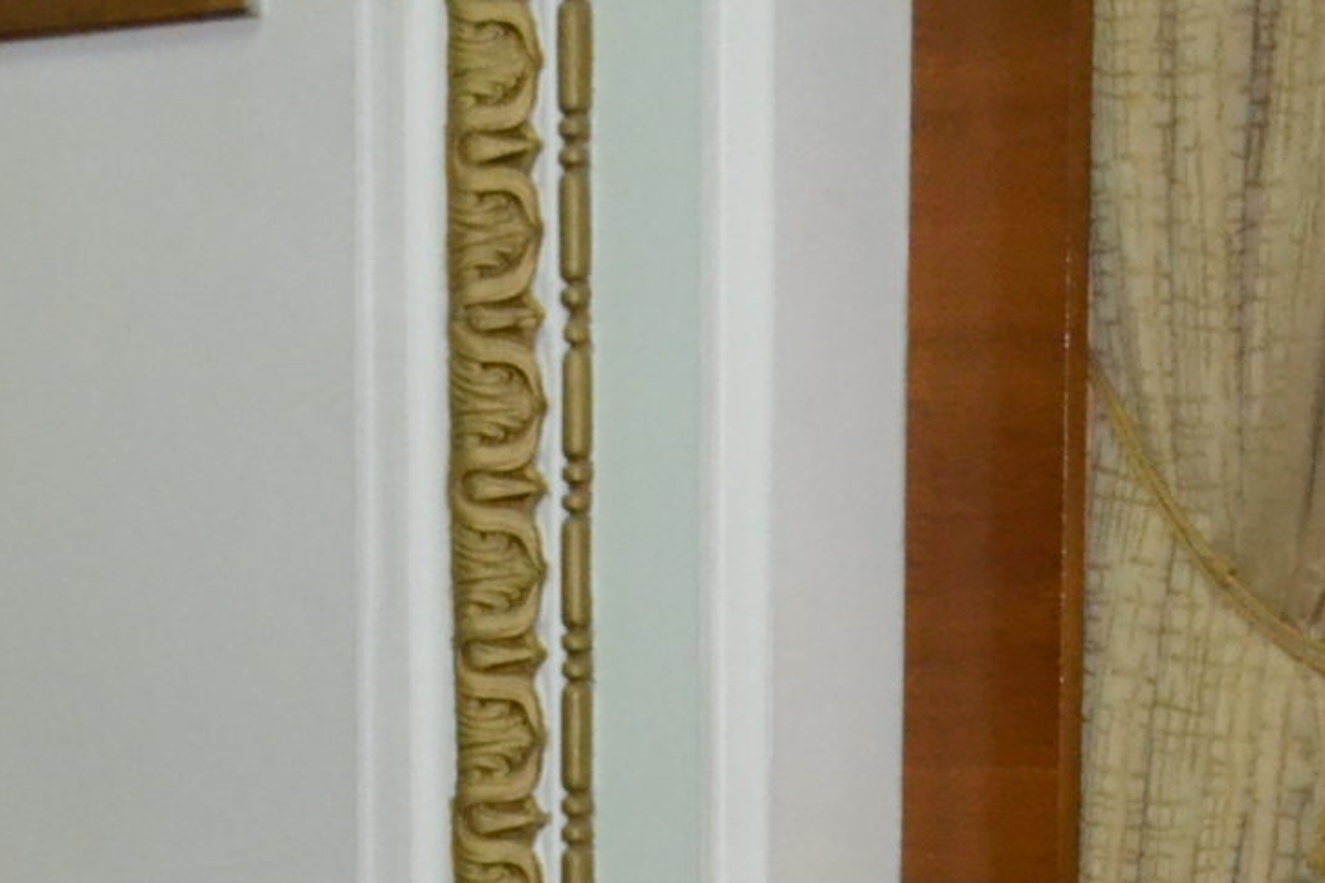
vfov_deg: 9.6
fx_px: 5079
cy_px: 1472
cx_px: 101
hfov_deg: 14.7
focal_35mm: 138
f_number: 4.2
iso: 3200
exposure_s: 1/60
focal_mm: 26
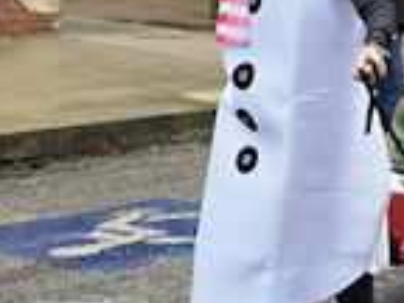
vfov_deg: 9.3
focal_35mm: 160
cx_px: 407
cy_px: 84
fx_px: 1867
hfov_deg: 12.2
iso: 25
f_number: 1.8
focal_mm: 5.4
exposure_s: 1/198
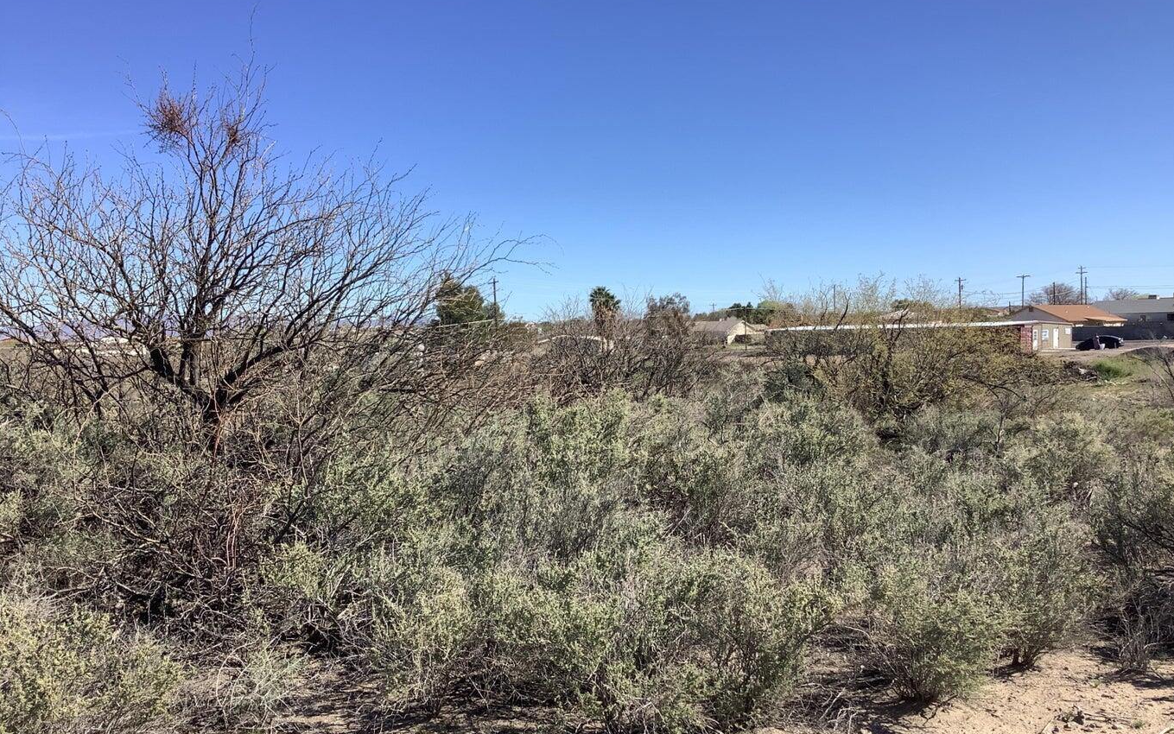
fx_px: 1056
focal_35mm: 33
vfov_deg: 38.3
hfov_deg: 58.1
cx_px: 588
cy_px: 389
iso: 25
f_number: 2.4
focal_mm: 3.3
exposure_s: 1/1253
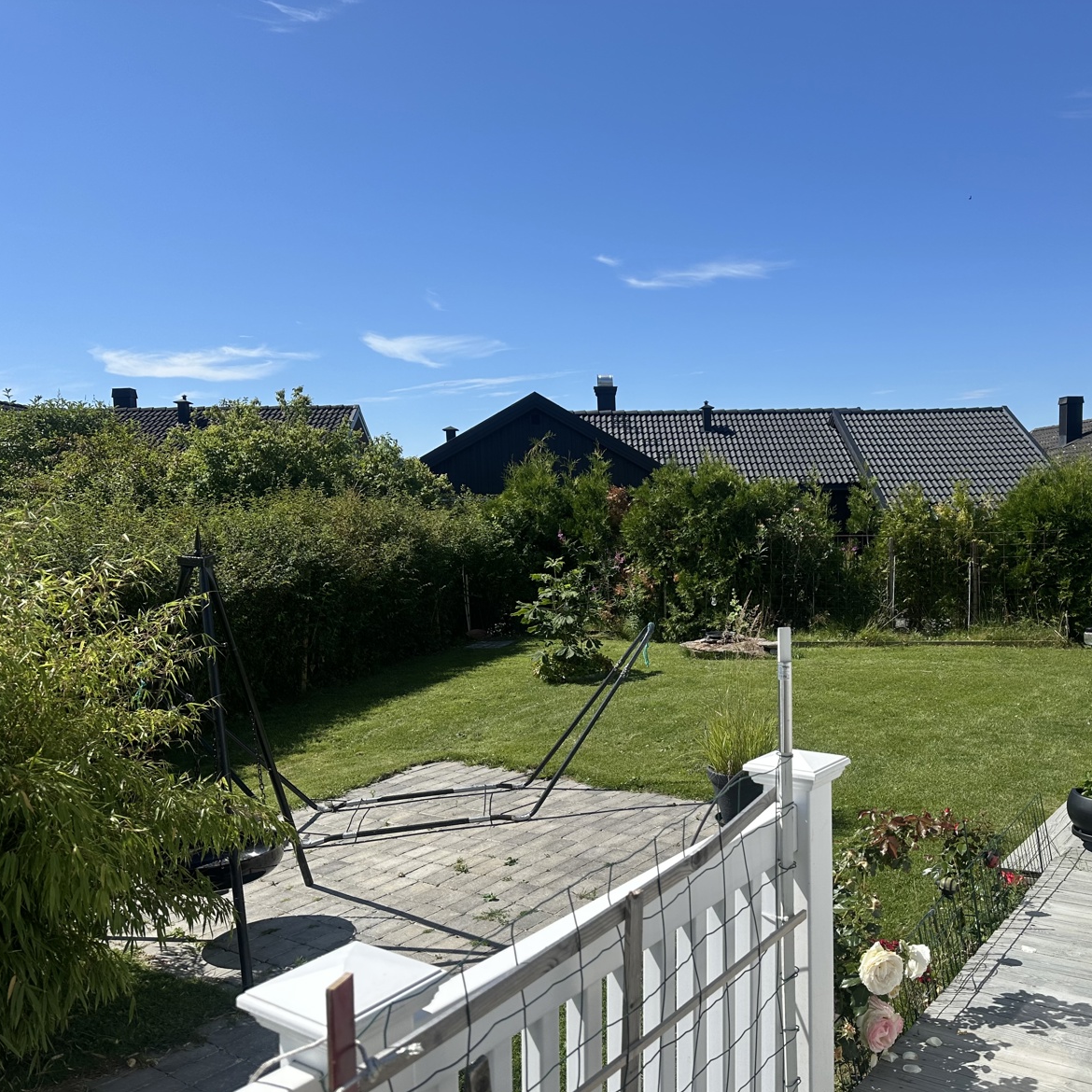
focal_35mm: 29
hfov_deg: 54.5
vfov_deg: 55.6
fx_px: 1035
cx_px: 725
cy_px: 558
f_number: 1.78
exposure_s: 1/5263
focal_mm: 6.86
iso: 80
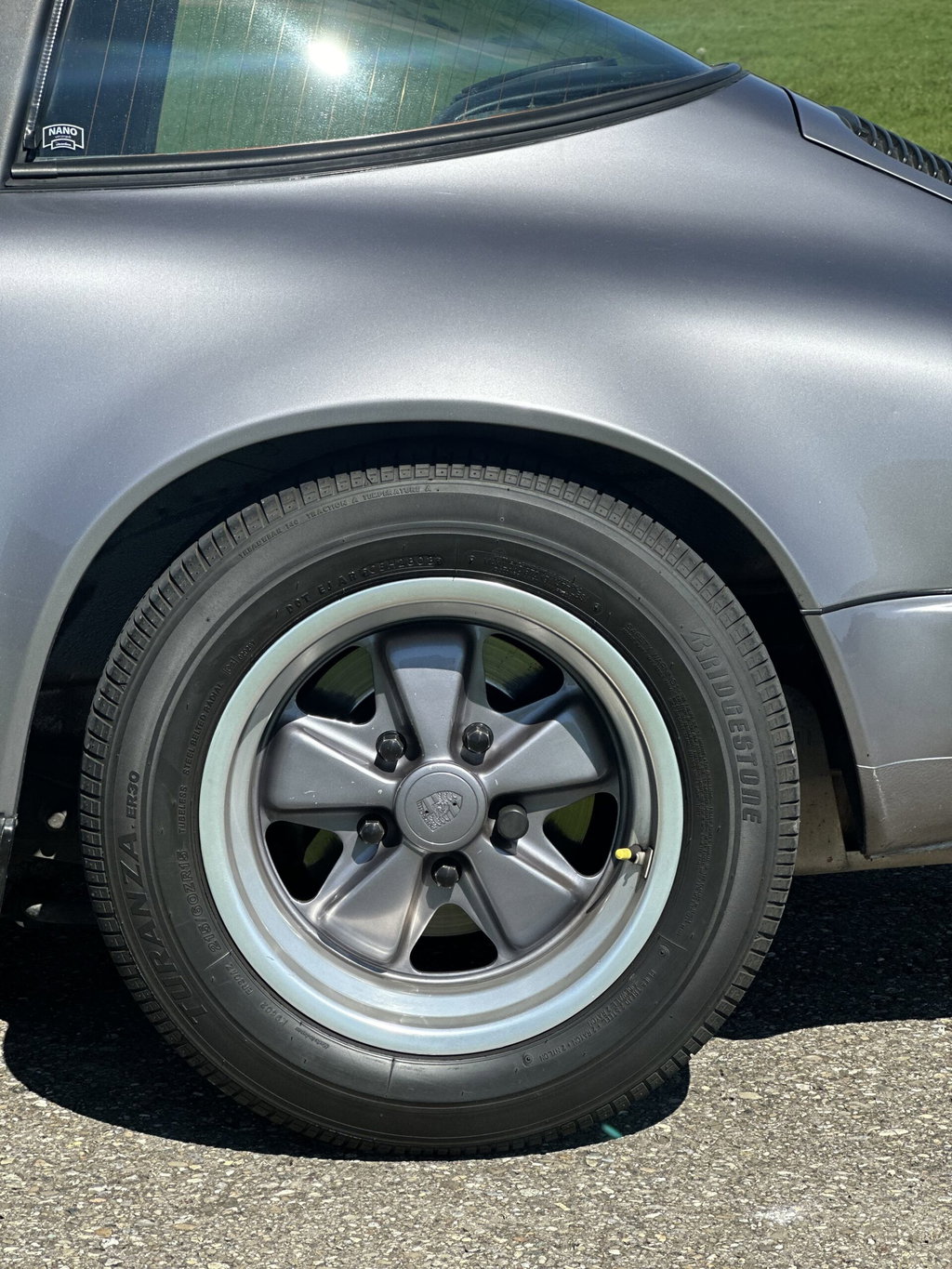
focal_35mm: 77
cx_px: 476
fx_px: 2823
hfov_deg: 19.1
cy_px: 634
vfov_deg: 25.3
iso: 32
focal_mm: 9
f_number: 2.8
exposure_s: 1/861
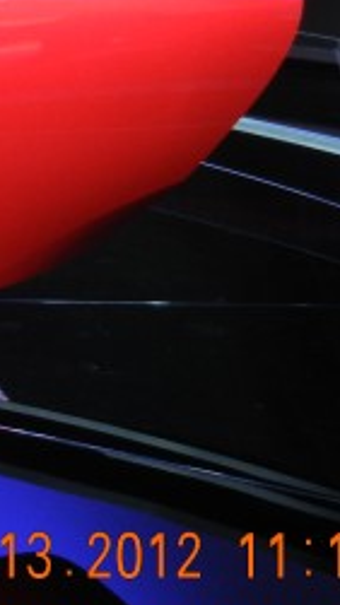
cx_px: -465
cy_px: -17
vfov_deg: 19.9
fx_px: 1669
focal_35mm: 104
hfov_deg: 10.2
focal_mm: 5.4
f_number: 3.5
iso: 171
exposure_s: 1/60
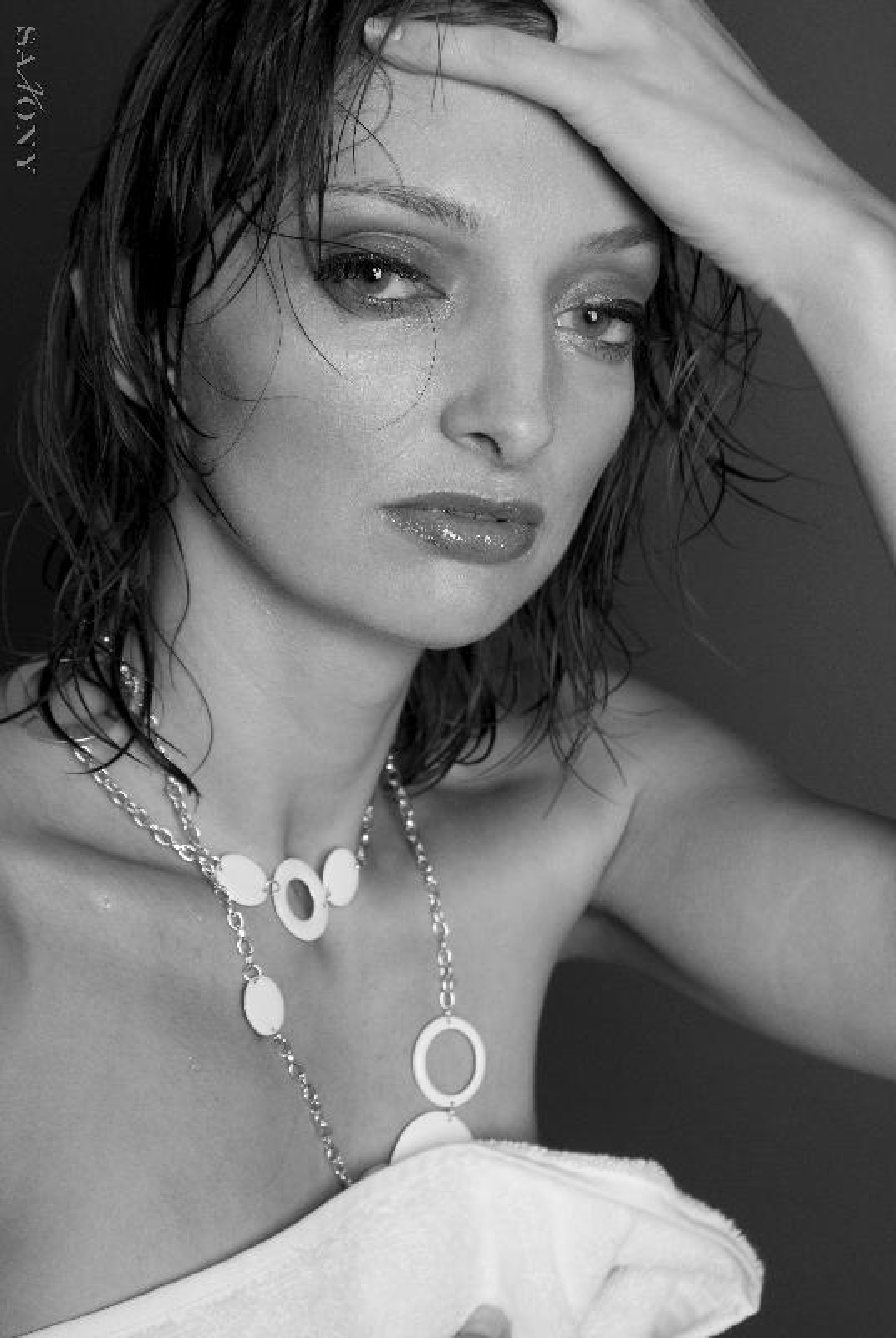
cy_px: 669
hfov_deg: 18.2
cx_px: 448
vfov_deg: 27.0
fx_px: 2790
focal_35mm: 75
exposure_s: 1/125
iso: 100
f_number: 7.1
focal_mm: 50
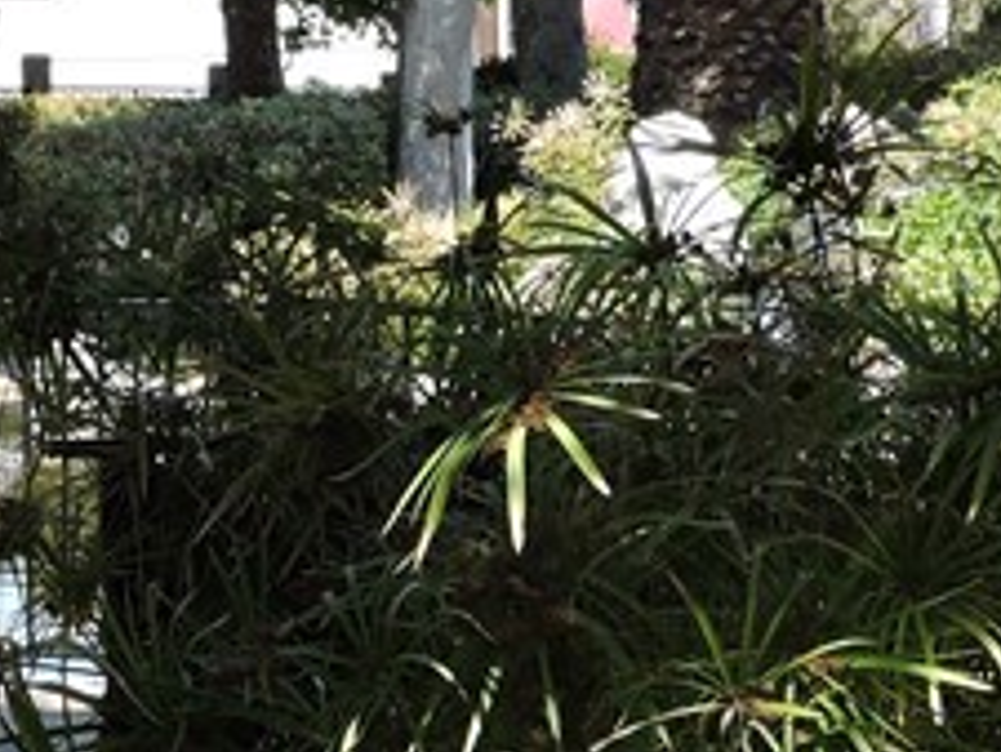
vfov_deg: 9.3
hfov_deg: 12.4
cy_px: 512
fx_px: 4600
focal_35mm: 159
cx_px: 329
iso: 100
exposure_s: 1/320
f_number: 3.3
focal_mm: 6.2
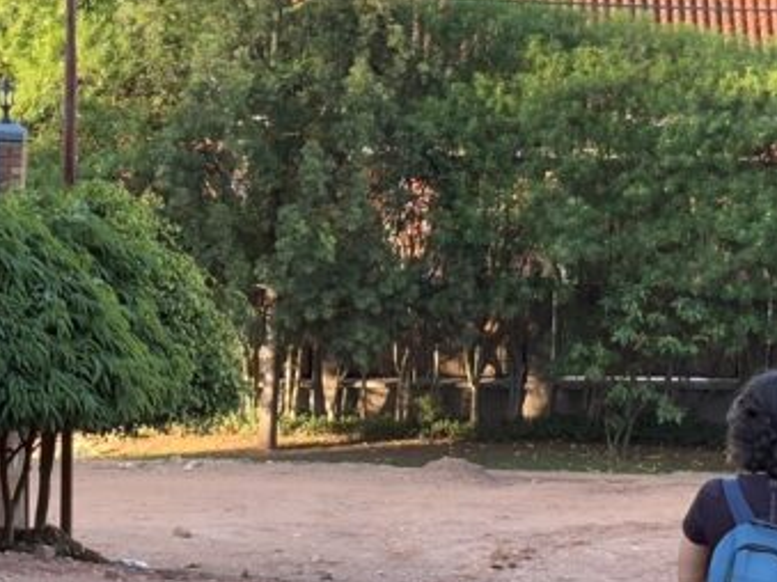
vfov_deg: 9.4
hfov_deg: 12.6
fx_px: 3523
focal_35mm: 157
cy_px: 243
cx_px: 458
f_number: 1.6
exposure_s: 1/322
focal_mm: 5.96
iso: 40
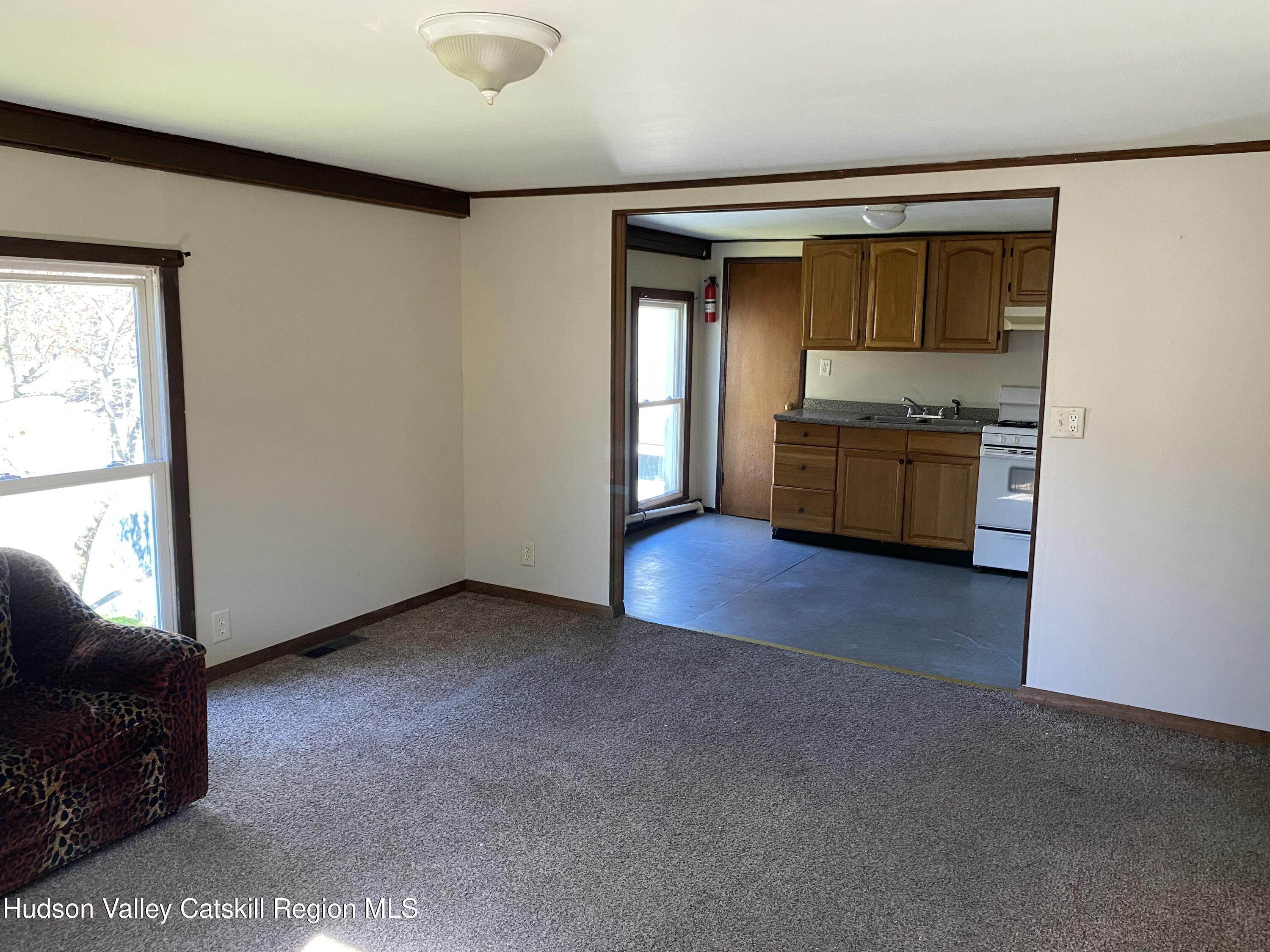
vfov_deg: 53.1
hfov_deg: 67.3
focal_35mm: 26
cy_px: 476
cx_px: 635
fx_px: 954
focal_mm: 4.25
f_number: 1.8
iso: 125
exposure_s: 1/68
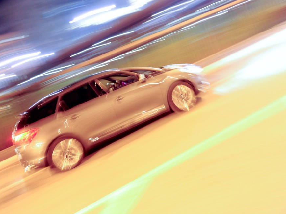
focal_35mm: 42
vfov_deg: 34.4
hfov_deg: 44.7
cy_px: 108
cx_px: 130
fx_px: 347
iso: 3200
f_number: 4
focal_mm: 38
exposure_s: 1/6
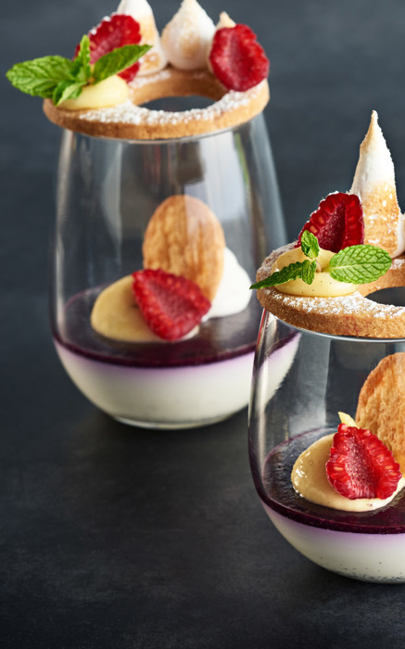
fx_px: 4631
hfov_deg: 5.0
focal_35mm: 262
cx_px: 414
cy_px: 298
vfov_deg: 8.0
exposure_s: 1/1.6
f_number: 8
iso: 100
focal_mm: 150
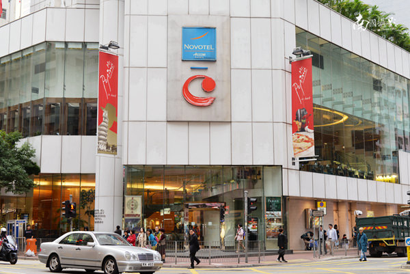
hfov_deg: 39.6
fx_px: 570
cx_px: 205
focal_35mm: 50
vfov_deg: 27.0
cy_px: 137
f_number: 4
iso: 250
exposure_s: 1/80
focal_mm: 50
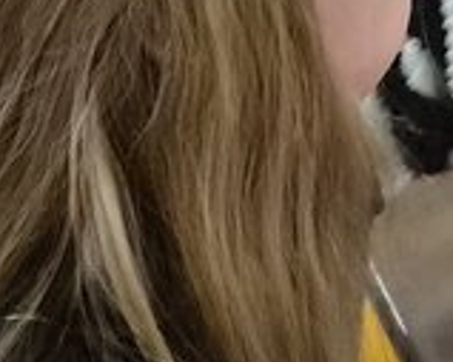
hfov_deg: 12.2
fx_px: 1889
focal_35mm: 141
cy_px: -522
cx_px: 889
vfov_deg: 9.6
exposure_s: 1/100
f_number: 1.8
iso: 1600
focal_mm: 5.4
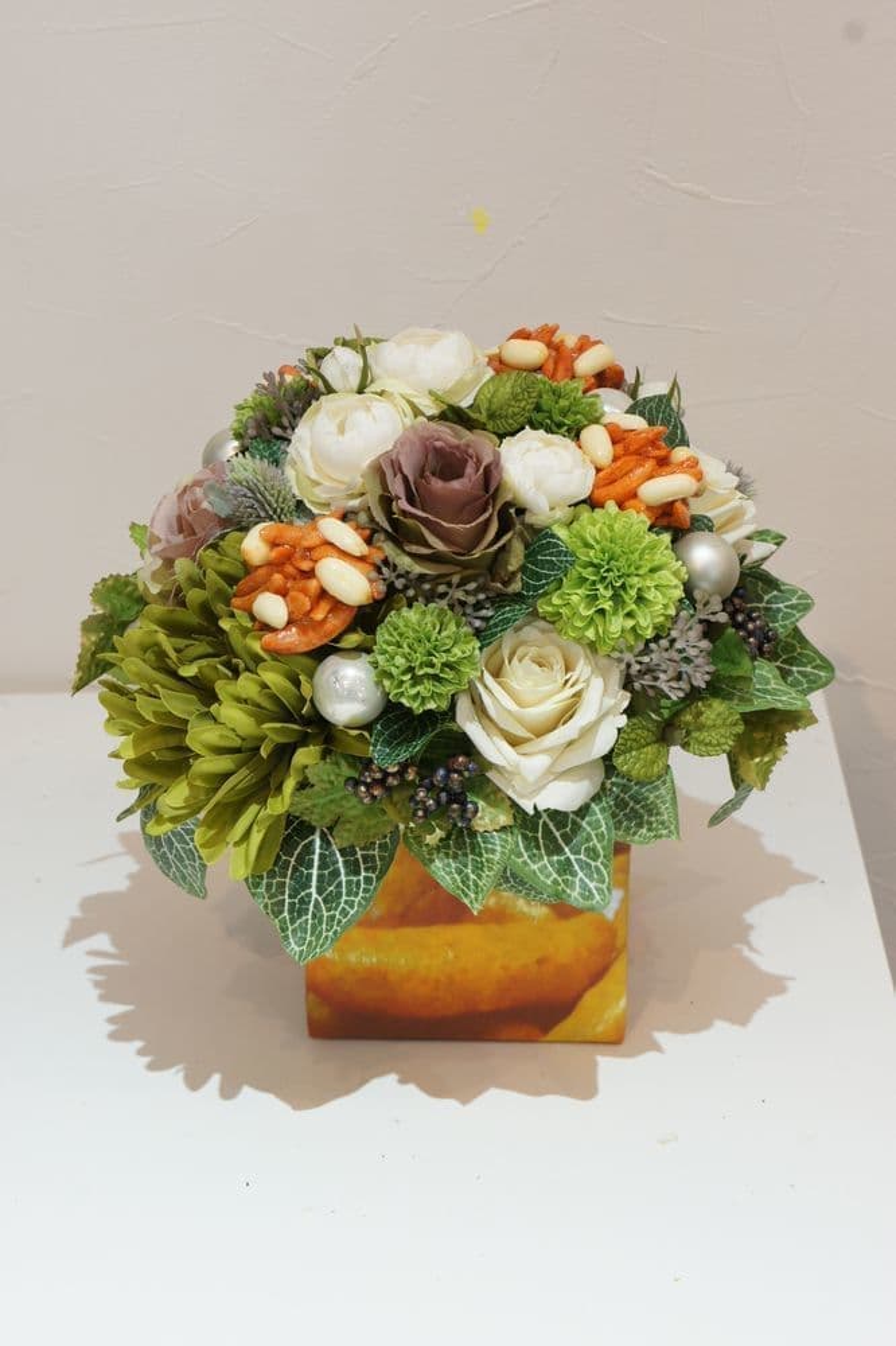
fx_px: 3082
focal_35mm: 82
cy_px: 673
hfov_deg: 16.5
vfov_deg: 24.6
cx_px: 448
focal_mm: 55
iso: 200
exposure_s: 1/3
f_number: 9
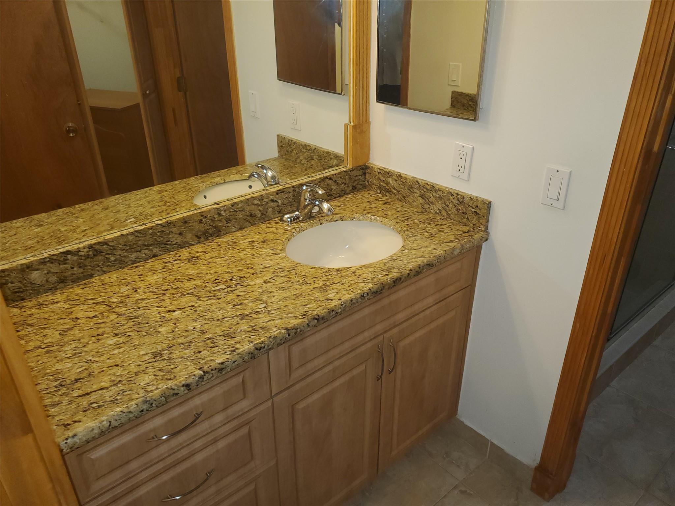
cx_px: 338
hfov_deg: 67.3
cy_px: 253
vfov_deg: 53.1
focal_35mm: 26
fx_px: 507
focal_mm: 4.3
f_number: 1.5
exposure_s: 1/59
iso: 100
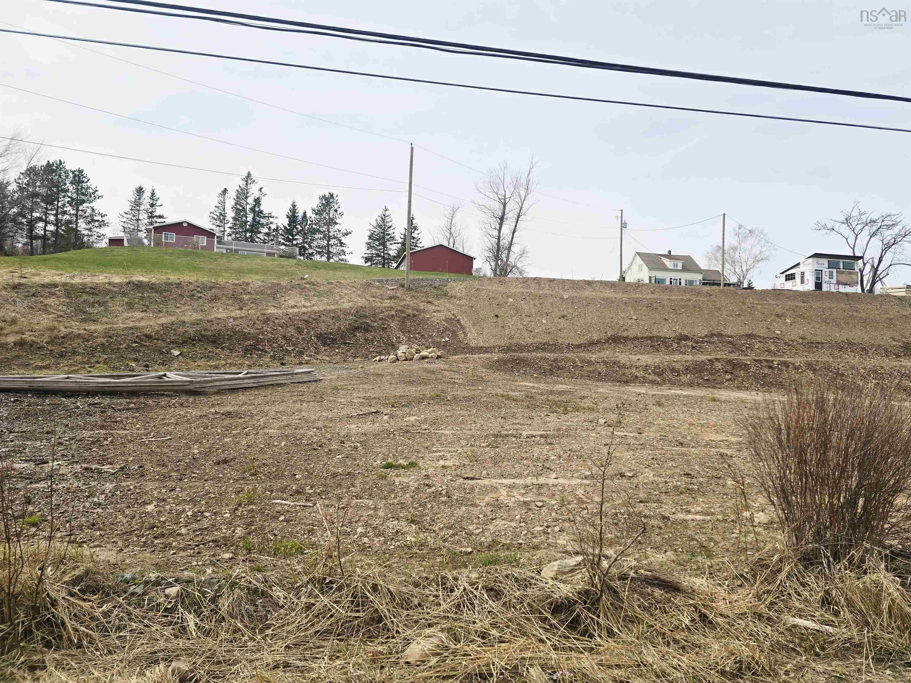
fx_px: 605
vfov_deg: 58.9
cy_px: 342
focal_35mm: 23
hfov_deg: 73.9
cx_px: 456
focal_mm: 6.3
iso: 12
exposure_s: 1/909
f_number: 1.7
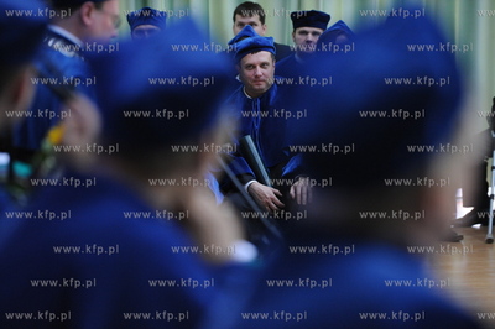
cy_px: 164
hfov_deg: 10.8
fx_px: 2610
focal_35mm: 190
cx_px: 248
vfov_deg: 7.2
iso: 3200
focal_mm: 190
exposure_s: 1/100
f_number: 4.5
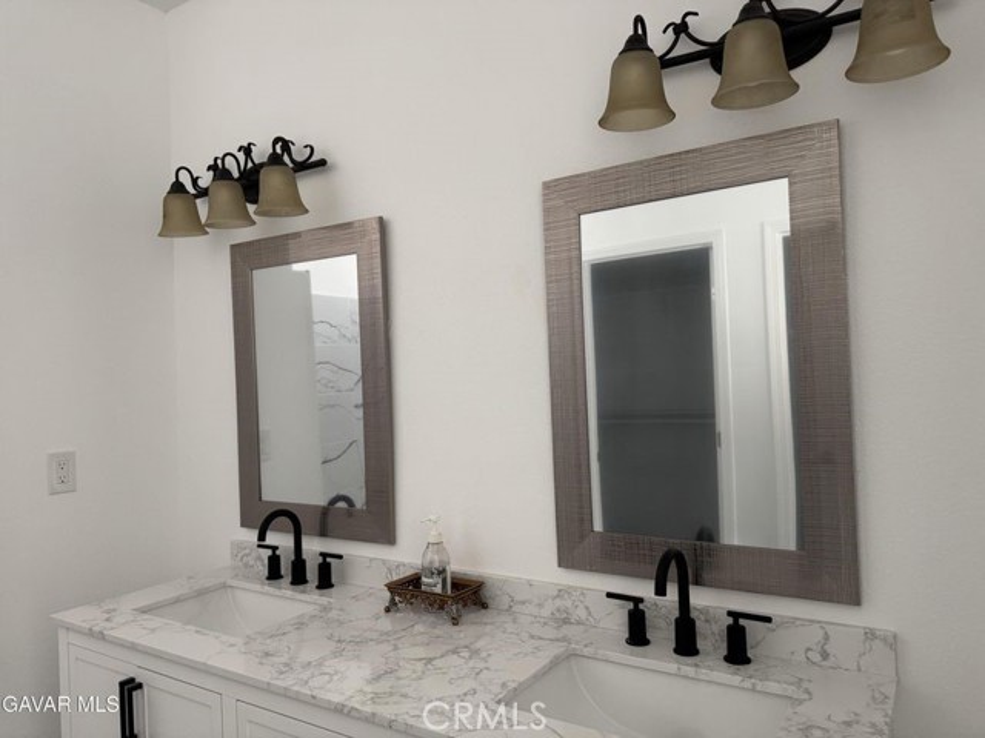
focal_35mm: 24
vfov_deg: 56.8
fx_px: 683
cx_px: 492
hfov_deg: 71.6
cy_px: 369
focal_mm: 6.76
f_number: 1.78
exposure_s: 1/60
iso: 320
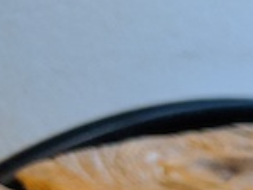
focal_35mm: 145
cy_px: 390
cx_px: 620
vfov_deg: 9.5
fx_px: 1061
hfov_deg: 11.2
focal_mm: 4.44
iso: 438
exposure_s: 1/24
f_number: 1.8
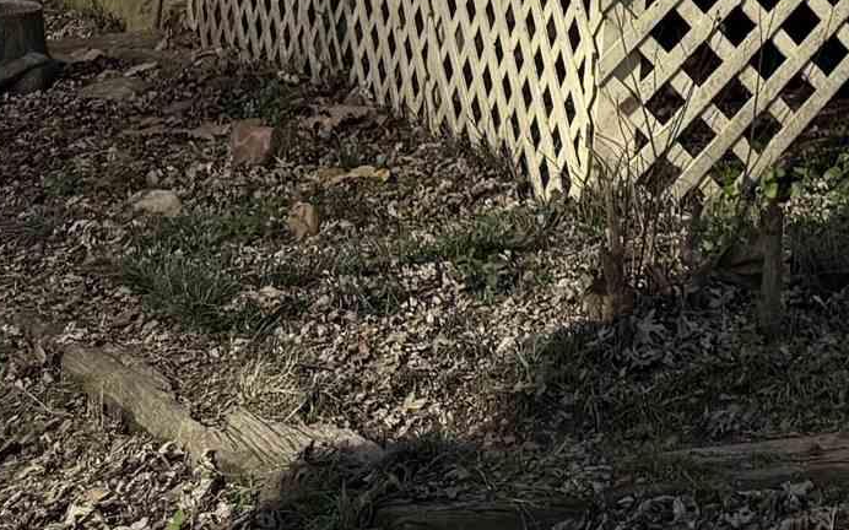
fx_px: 2614
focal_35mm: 113
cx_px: 1654
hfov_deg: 15.2
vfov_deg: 10.0
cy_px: -766
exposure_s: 1/3425
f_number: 1.78
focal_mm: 6.76
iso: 80
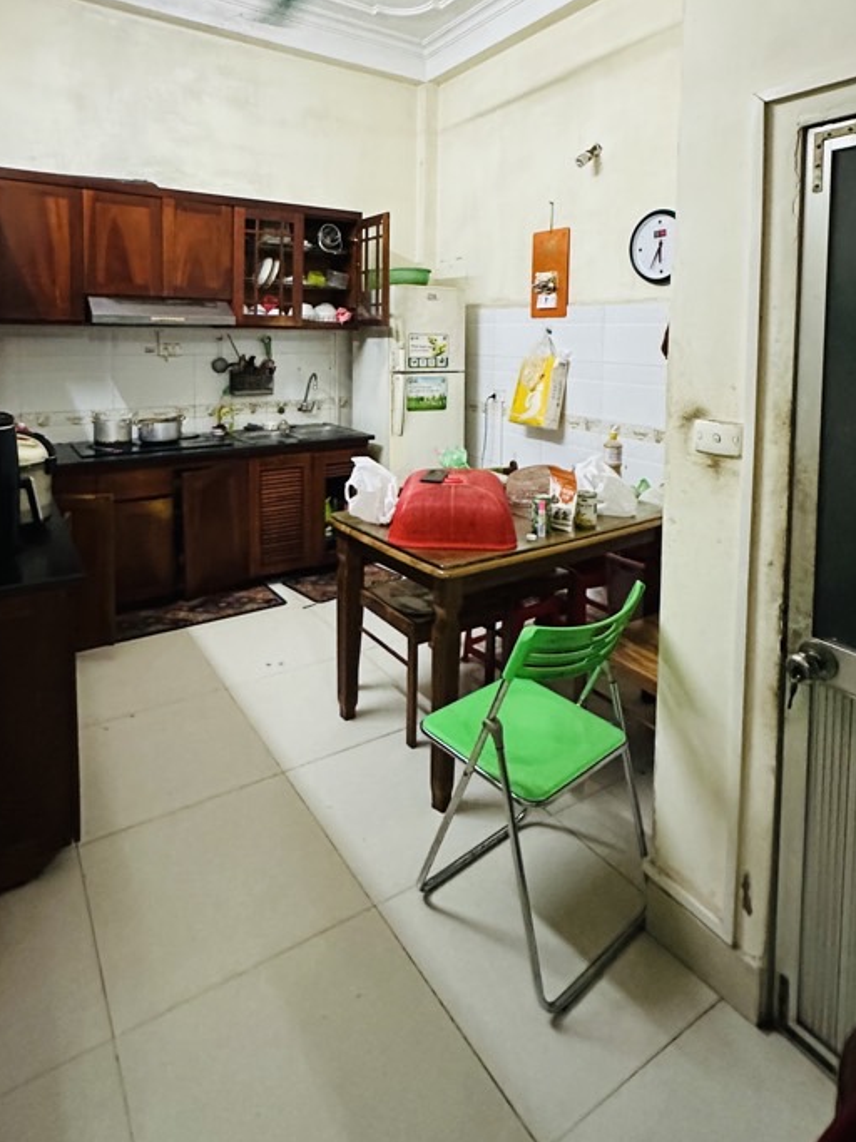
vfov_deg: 76.2
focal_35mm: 21
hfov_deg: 63.4
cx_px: 416
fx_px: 693
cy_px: 370
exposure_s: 1/50
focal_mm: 2.22
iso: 800
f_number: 2.2
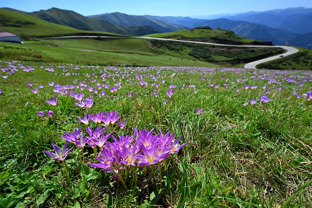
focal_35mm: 14
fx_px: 121
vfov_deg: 81.2
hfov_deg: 104.3
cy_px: 104
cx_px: 156
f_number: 7.1
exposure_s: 1/2000
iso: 500
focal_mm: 14
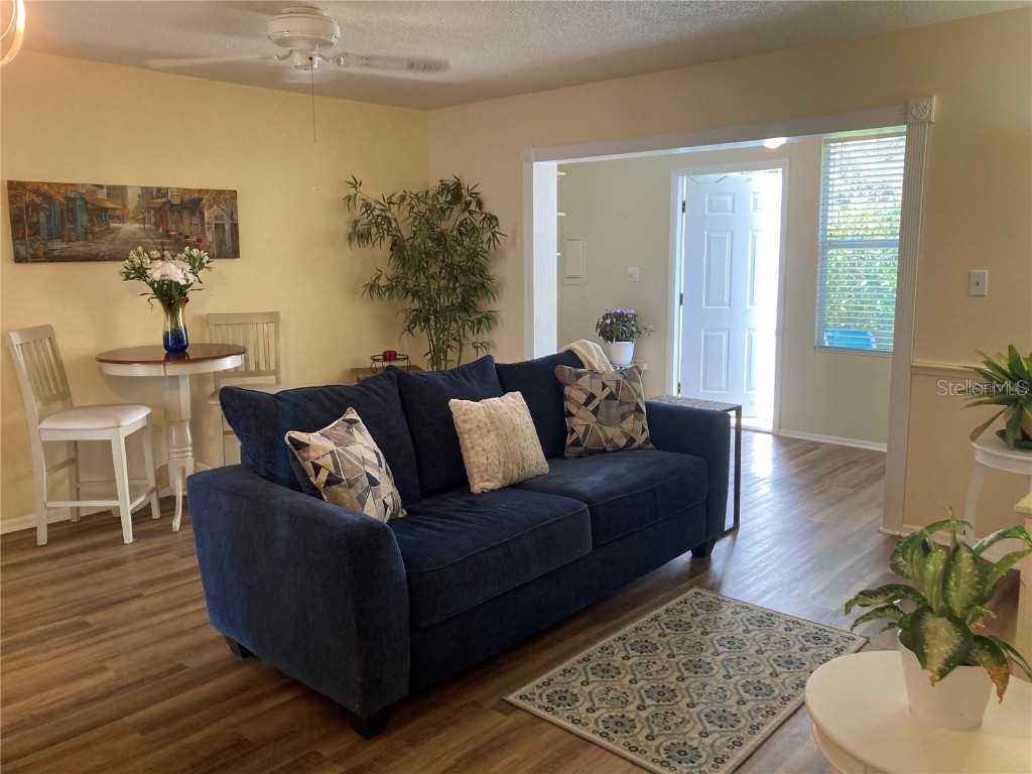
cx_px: 516
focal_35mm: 28
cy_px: 387
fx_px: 835
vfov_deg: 49.7
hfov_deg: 63.4
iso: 80
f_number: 1.8
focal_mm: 3.99
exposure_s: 1/60
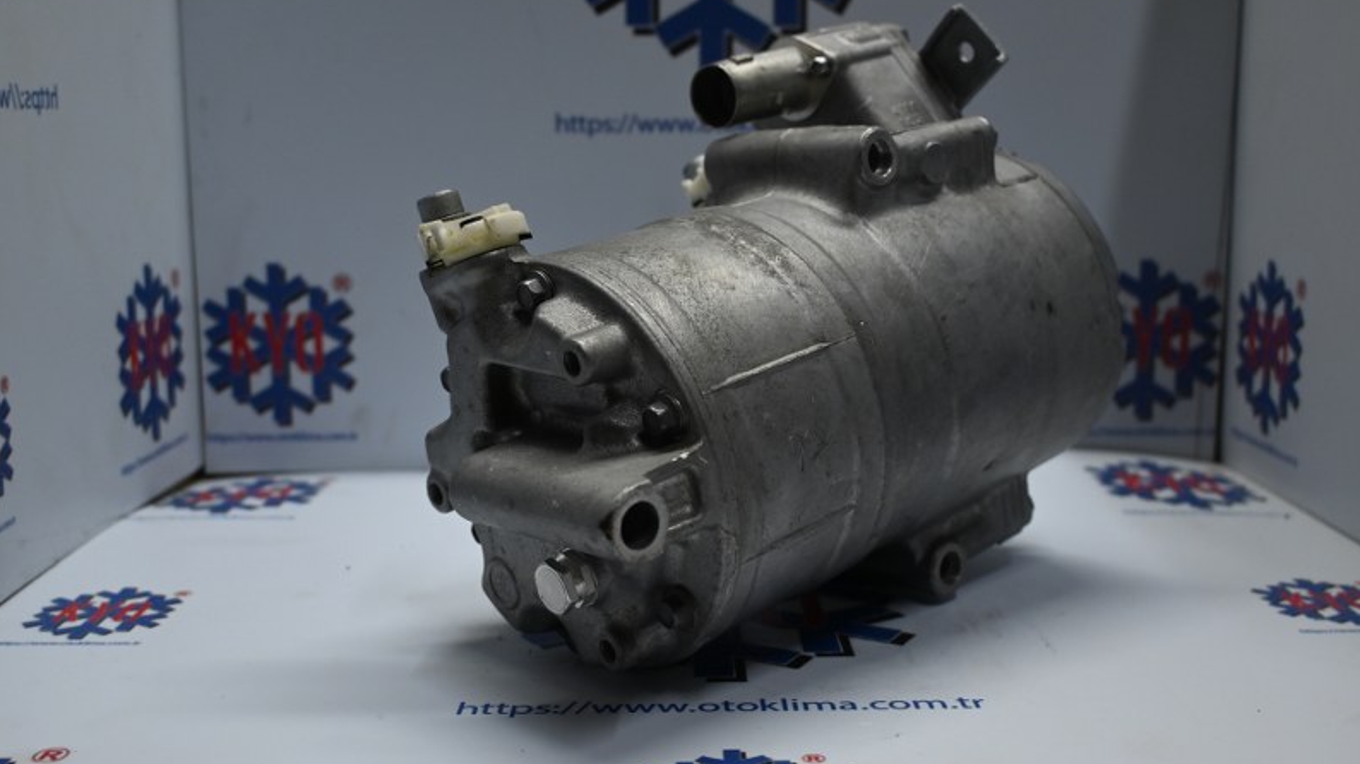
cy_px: 352
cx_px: 680
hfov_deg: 52.8
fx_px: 1370
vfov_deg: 31.1
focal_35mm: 38
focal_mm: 24
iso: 640
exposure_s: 1/125
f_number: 4.2
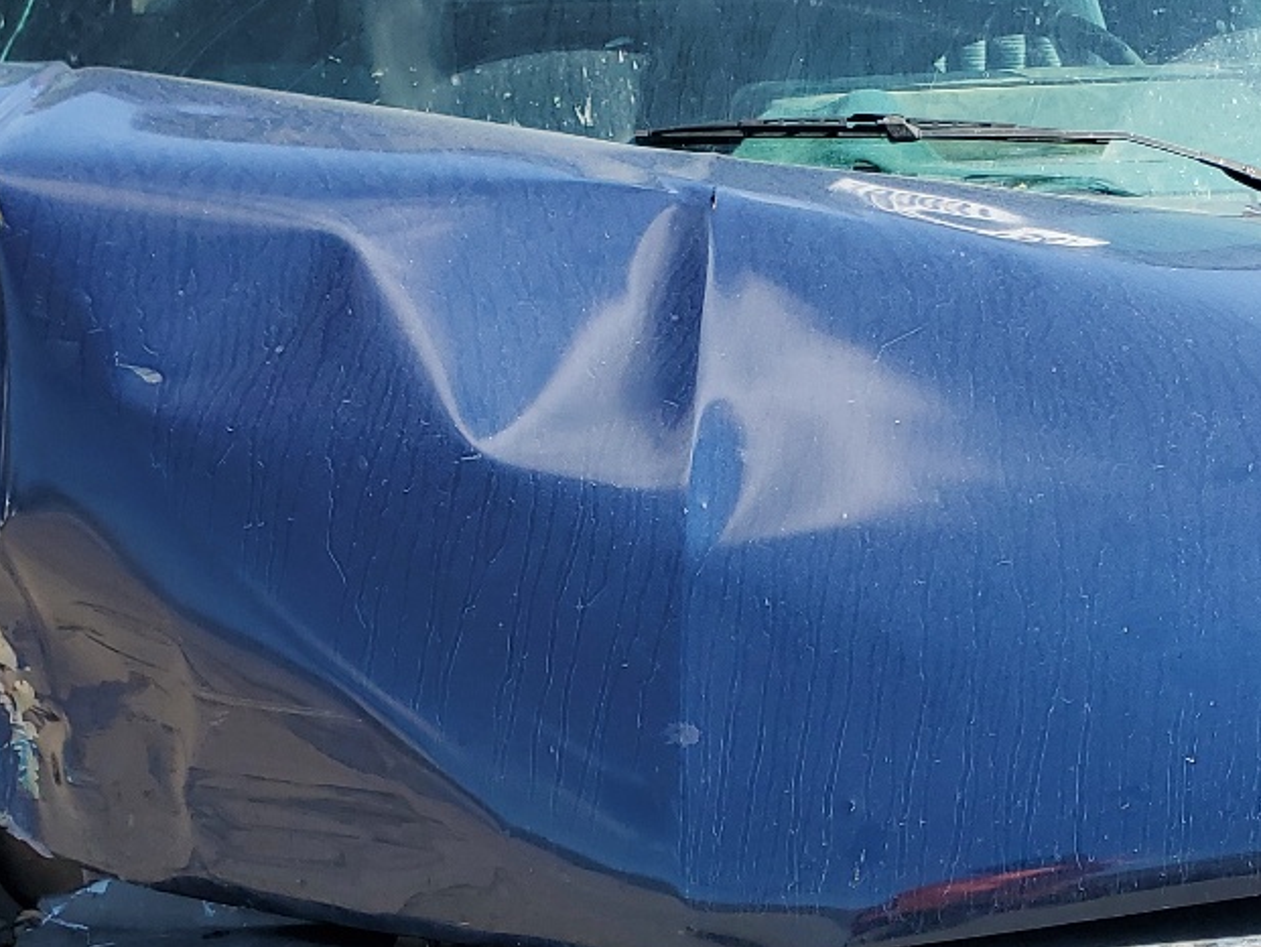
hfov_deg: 28.8
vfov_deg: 21.4
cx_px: 798
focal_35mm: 67
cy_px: 886
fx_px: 2441
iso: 50
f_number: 1.5
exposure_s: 1/1667
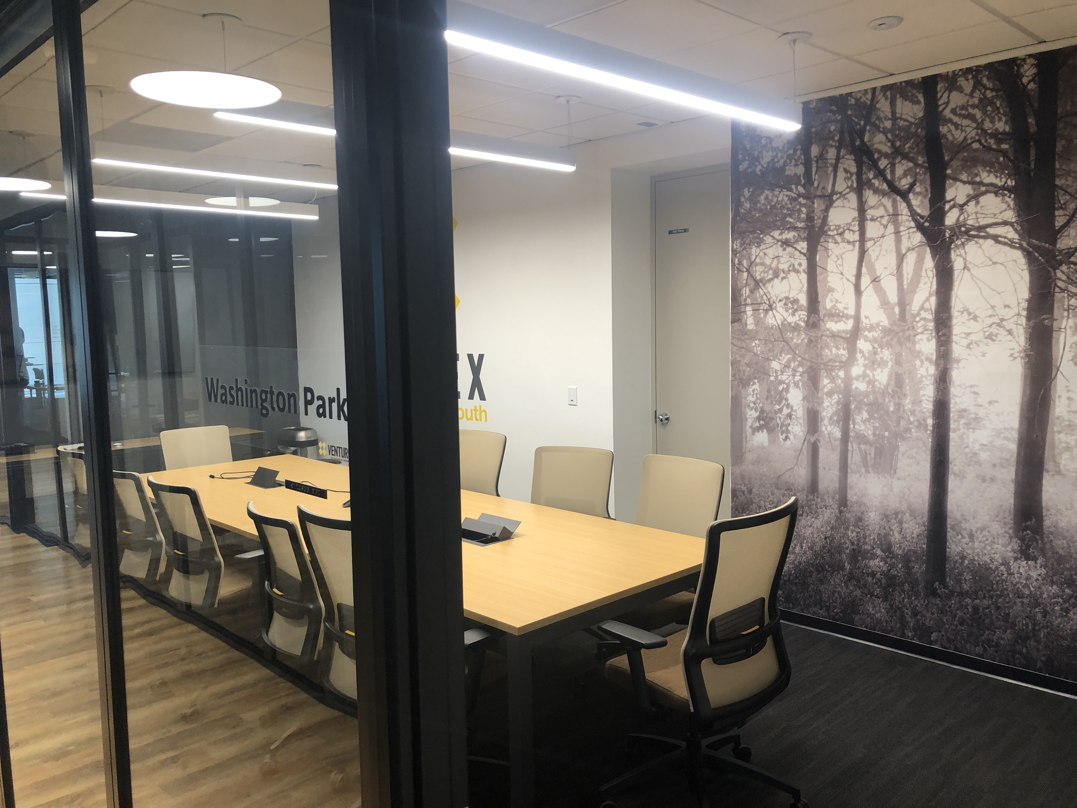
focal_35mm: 28
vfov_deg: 49.7
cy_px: 404
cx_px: 538
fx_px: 871
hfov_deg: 63.4
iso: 40
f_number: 1.8
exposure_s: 1/24
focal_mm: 3.99
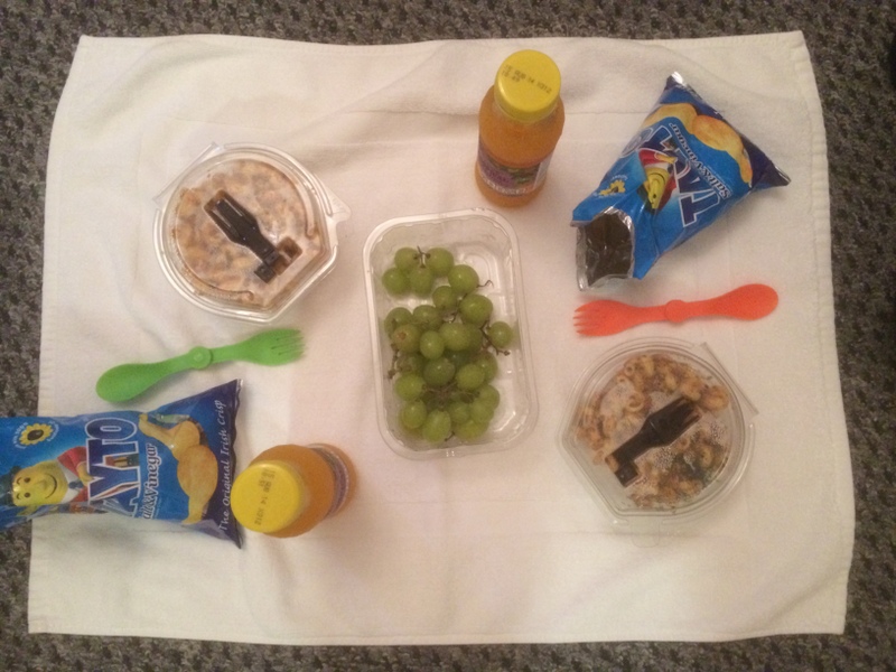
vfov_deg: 46.8
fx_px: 777
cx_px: 448
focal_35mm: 30
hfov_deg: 60.0
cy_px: 336
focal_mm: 4.12
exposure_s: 1/15
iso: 400
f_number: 2.2
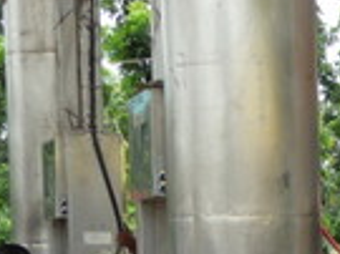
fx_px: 2169
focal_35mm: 221
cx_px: 531
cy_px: 365
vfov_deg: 6.6
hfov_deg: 8.7
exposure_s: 1/250
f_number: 4.5
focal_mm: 10.5
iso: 100
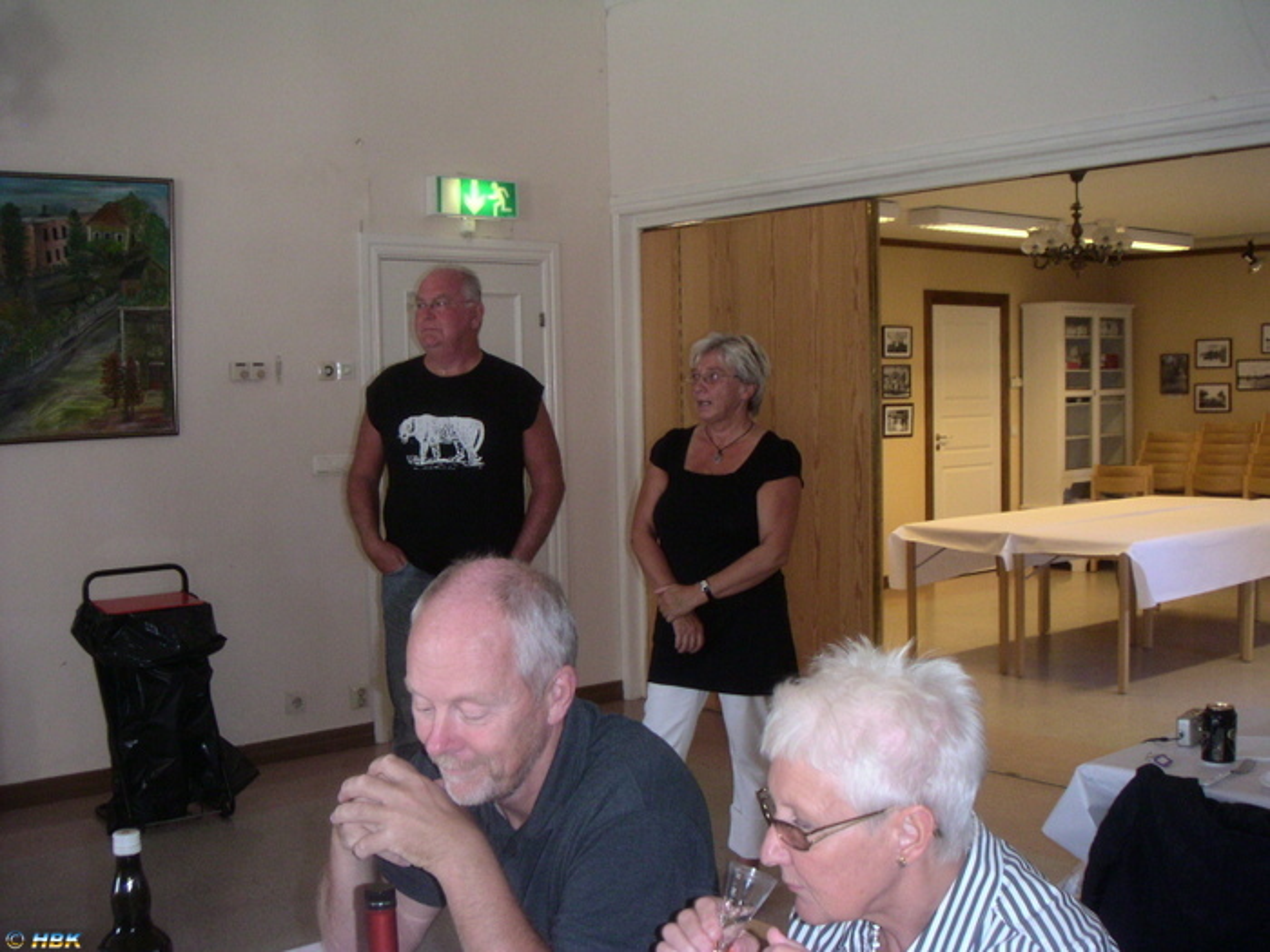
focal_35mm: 38
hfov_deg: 49.0
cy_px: 476
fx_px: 1394
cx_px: 635
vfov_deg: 37.7
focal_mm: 6
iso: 160
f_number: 2.8
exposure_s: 1/50
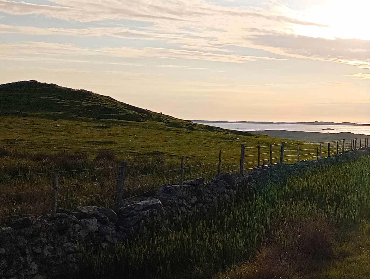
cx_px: 436
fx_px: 771
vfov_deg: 20.2
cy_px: 43
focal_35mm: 72
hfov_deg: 24.6
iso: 100
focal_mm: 4.27
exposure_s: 1/1721
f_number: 1.8
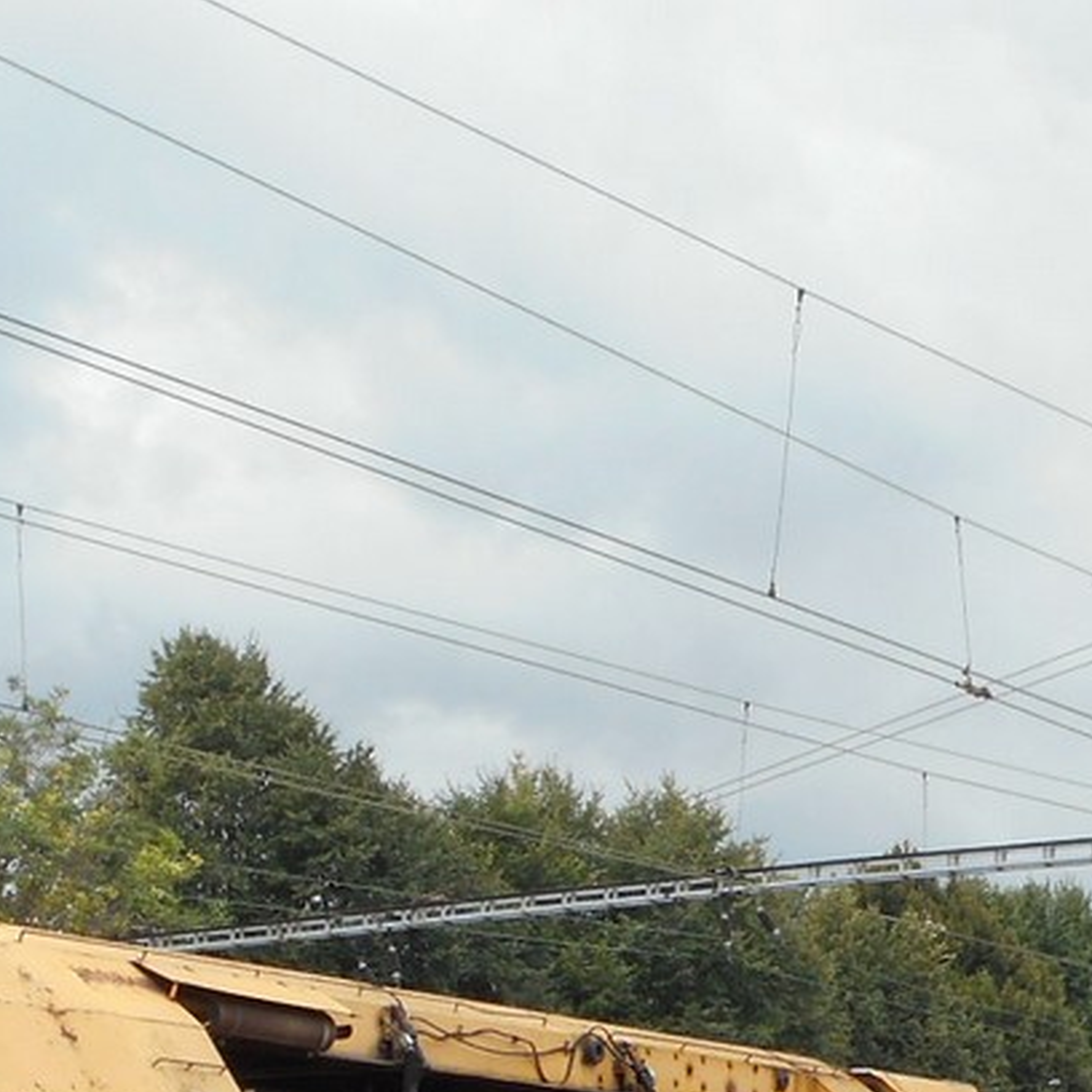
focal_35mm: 106
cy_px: 1443
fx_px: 3783
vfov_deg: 15.6
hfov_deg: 16.4
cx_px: 543
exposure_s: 1/80
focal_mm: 6
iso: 80
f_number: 4.2
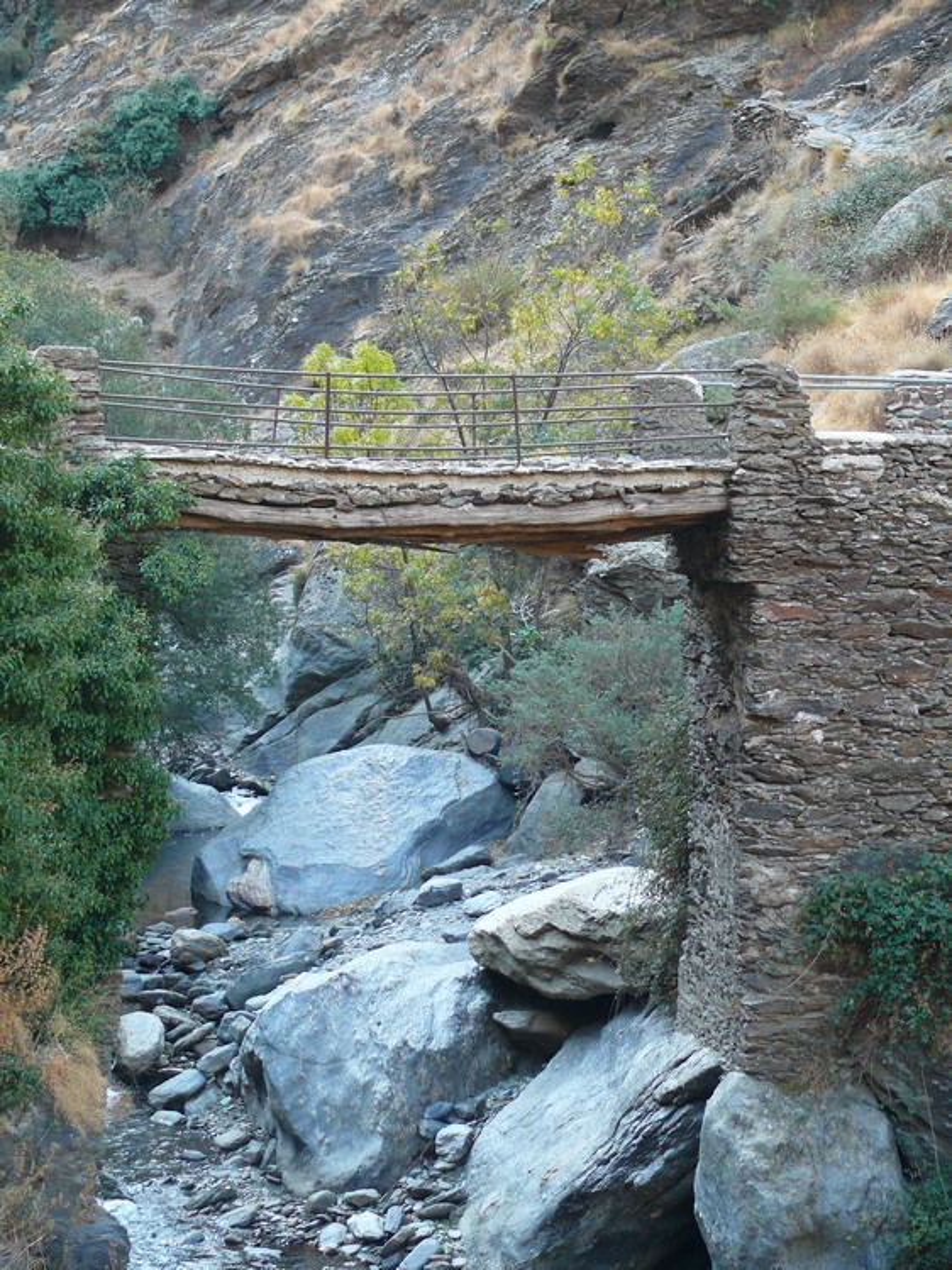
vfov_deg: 27.8
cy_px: 635
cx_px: 476
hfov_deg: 21.0
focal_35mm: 70
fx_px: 2568
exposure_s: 1/30
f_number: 3.2
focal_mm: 14.8
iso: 200
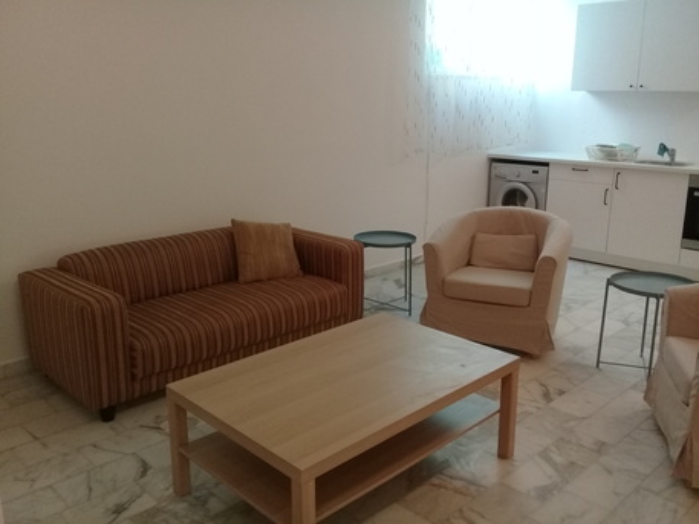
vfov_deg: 45.5
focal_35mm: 31
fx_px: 626
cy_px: 262
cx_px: 350
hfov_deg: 58.3
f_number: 2.2
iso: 200
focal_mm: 3.3
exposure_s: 1/25
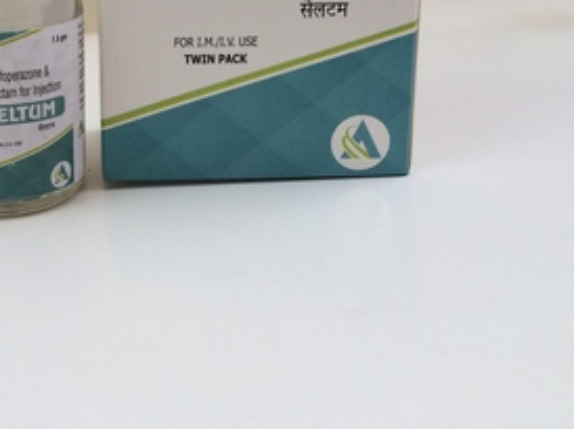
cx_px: 105
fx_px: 878
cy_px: 45
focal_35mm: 53
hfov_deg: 34.9
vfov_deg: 26.6
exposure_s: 1/1786
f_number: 2.2
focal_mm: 4.15
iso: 32
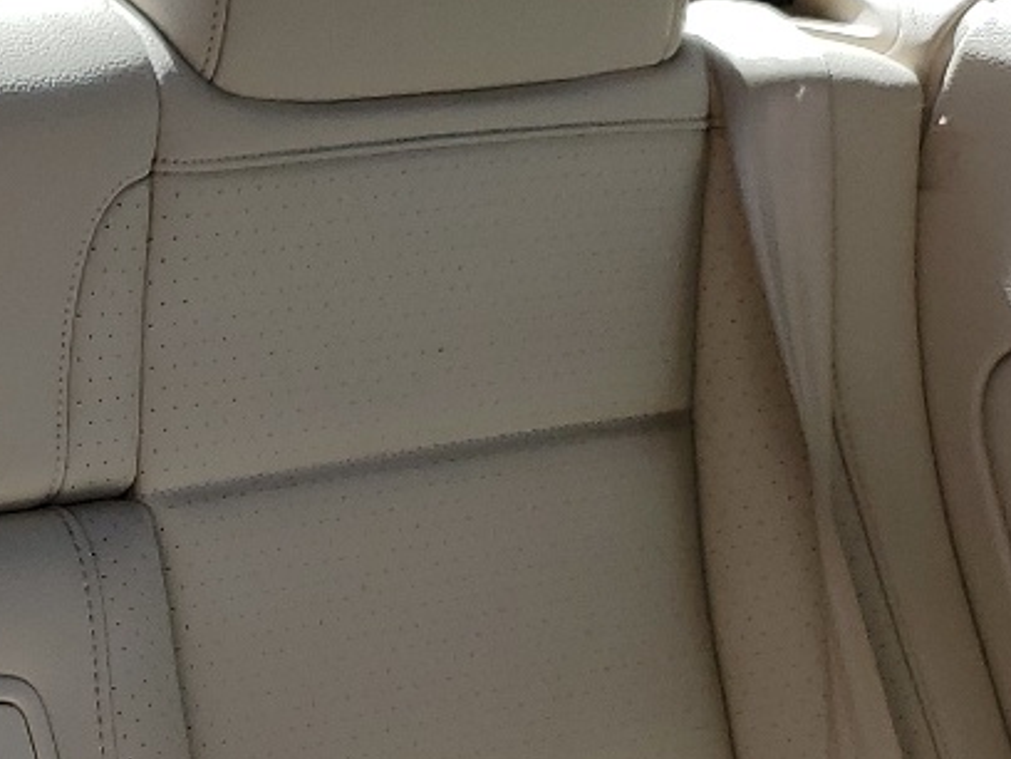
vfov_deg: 14.1
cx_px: -235
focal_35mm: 102
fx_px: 2979
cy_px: 886
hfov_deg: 18.2
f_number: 1.5
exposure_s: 1/1111
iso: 50
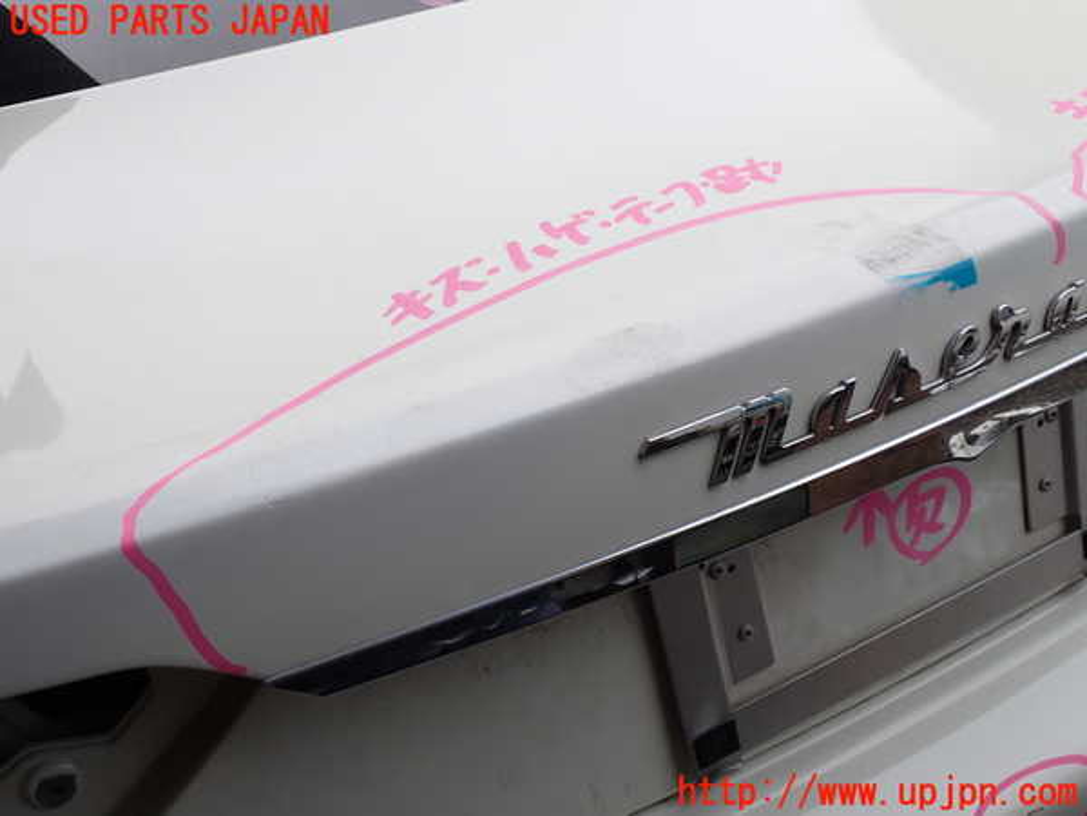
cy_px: 408
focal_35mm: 30
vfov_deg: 46.8
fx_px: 942
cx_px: 544
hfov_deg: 60.0
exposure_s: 1/500
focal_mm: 5.4
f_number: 3.2
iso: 100
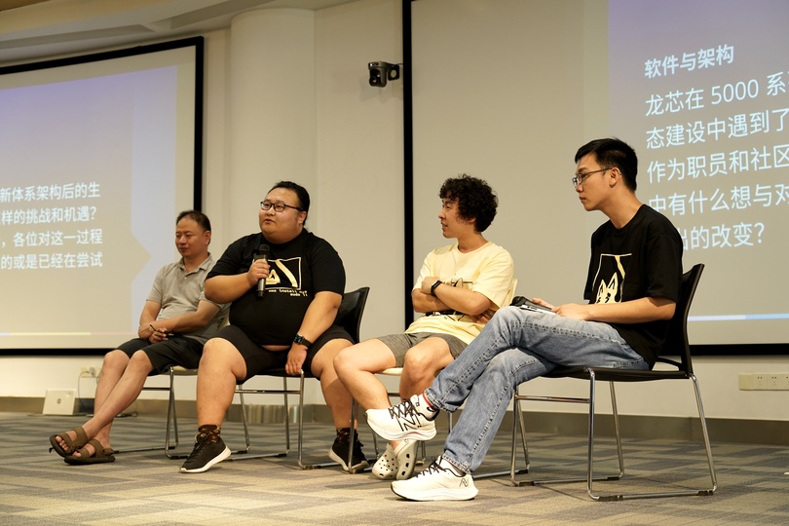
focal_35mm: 53
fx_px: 1161
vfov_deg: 25.5
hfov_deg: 37.5
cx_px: 394
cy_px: 263
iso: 1600
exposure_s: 1/60
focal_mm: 53
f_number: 4
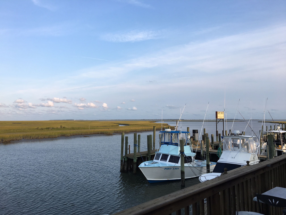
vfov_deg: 48.2
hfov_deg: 61.7
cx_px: 143
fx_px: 240
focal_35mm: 29
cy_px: 108
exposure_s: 1/545
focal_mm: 4.15
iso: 25
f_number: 2.2
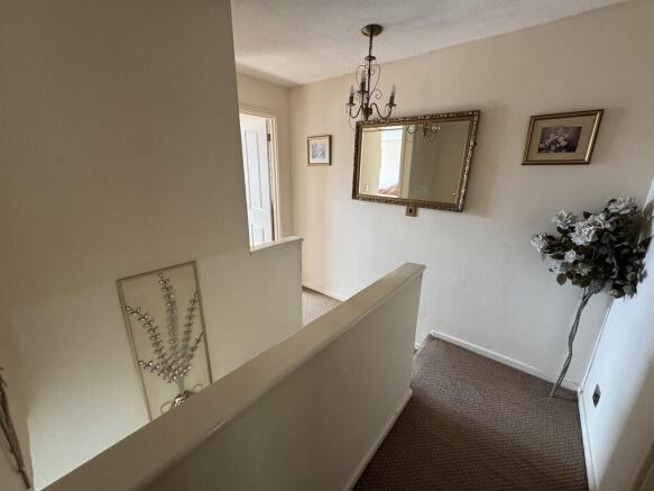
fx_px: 264
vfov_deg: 85.7
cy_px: 246
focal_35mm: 14
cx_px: 327
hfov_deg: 102.1
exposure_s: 1/99
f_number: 2.2
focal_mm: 2.22
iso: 200
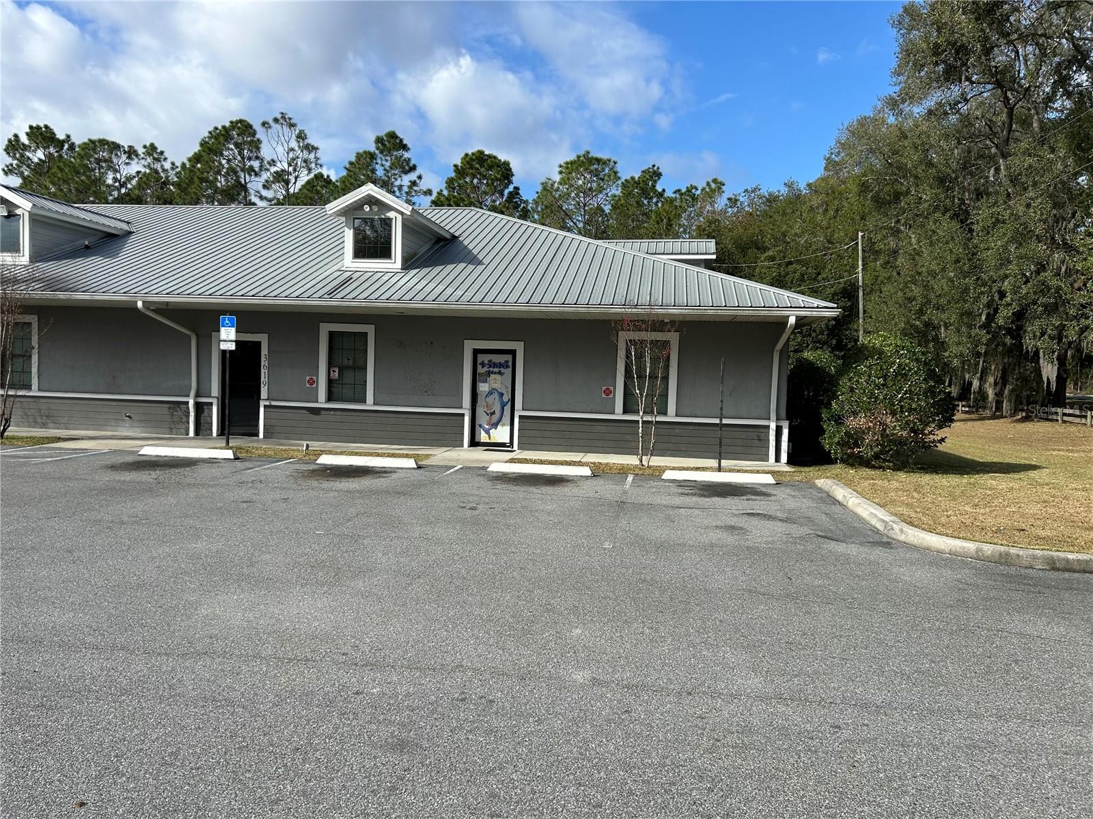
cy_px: 410
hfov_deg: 67.3
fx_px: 821
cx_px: 546
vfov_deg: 53.1
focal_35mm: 26
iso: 50
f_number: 1.5
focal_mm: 5.7
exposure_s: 1/4444
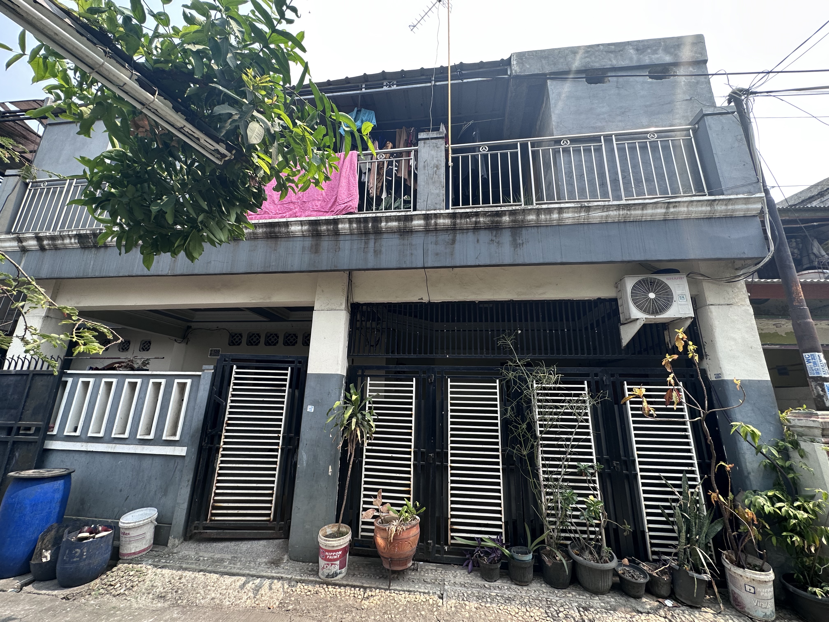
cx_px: 414
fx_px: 335
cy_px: 311
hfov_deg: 102.1
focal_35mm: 14
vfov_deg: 85.7
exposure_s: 1/406
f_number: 2.2
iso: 40
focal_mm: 2.22
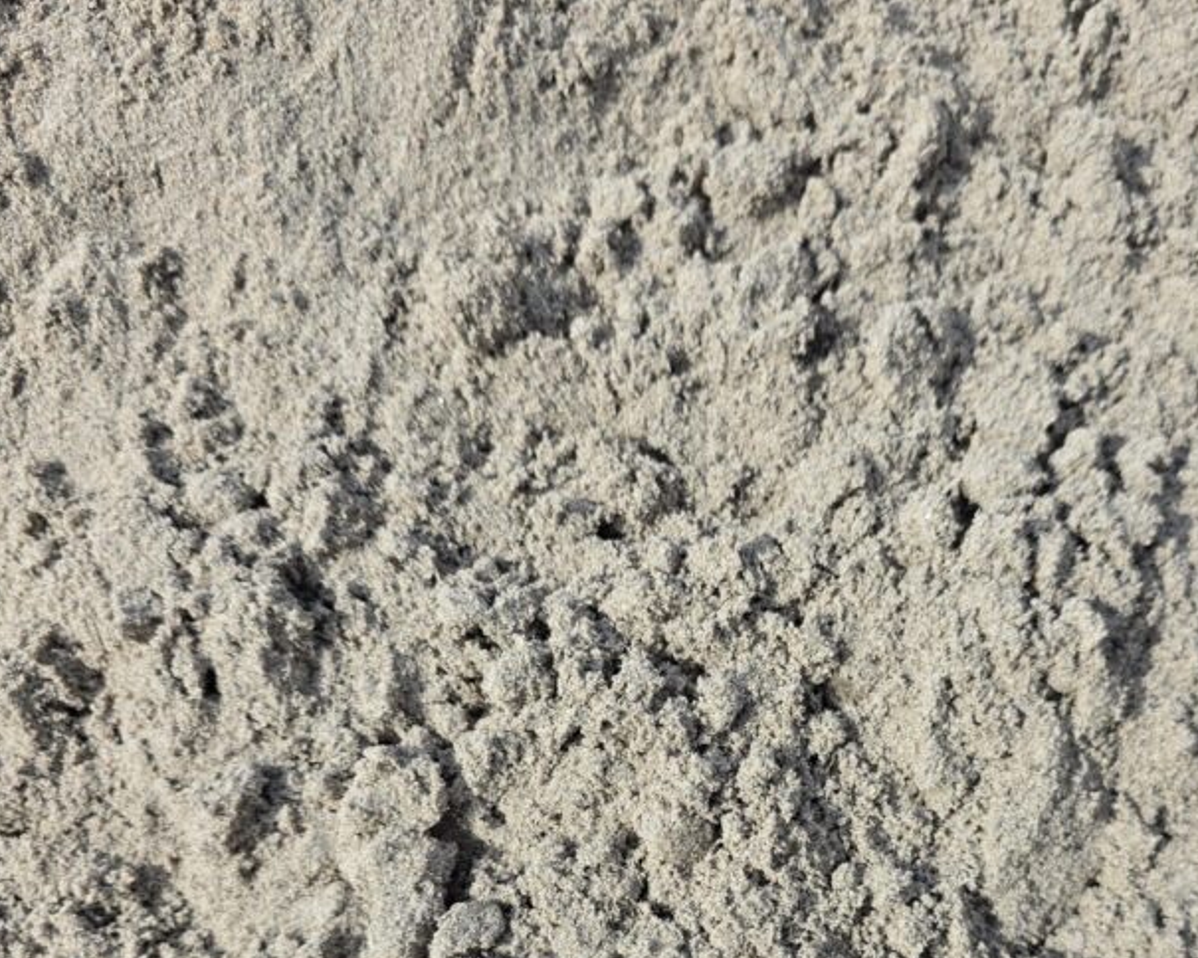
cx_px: 747
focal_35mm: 38
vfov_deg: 37.5
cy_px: 788
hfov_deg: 47.5
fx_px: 1347
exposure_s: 1/3229
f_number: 1.7
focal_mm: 6.3
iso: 80
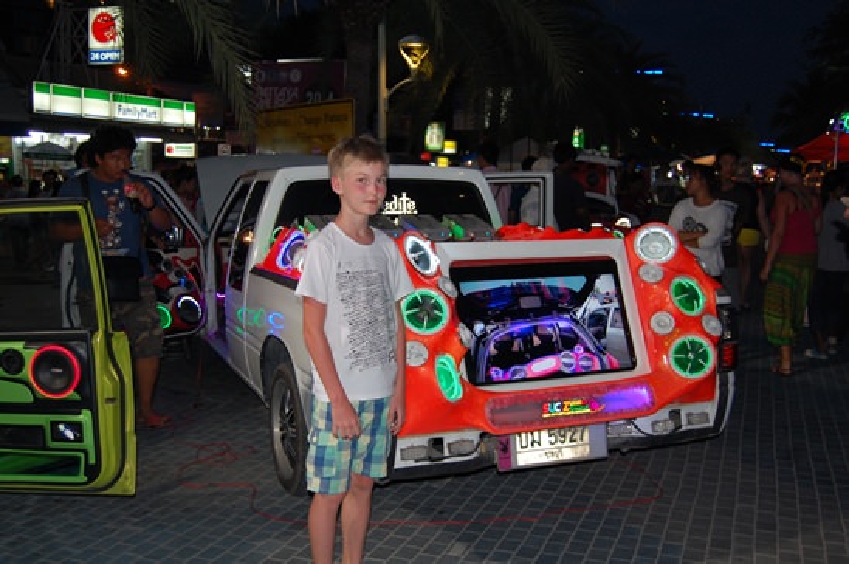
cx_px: 424
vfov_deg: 36.8
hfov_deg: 53.2
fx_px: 848
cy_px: 282
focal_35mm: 36
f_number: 4
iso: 400
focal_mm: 24
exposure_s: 1/60
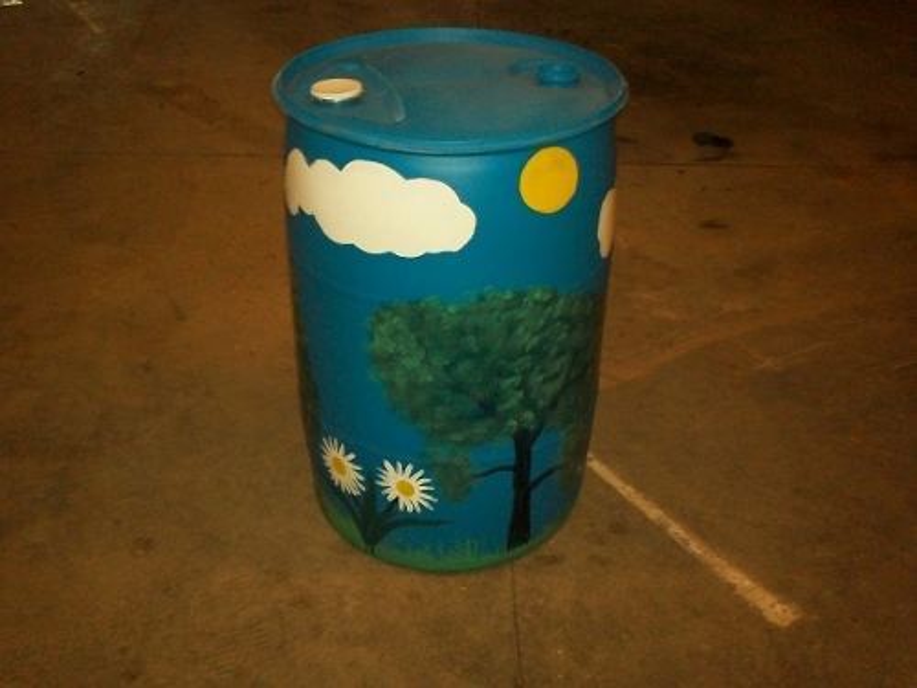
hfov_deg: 49.0
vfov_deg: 37.7
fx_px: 1007
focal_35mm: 38
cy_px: 344
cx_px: 458
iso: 250
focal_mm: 6.3
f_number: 4.5
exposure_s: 1/30
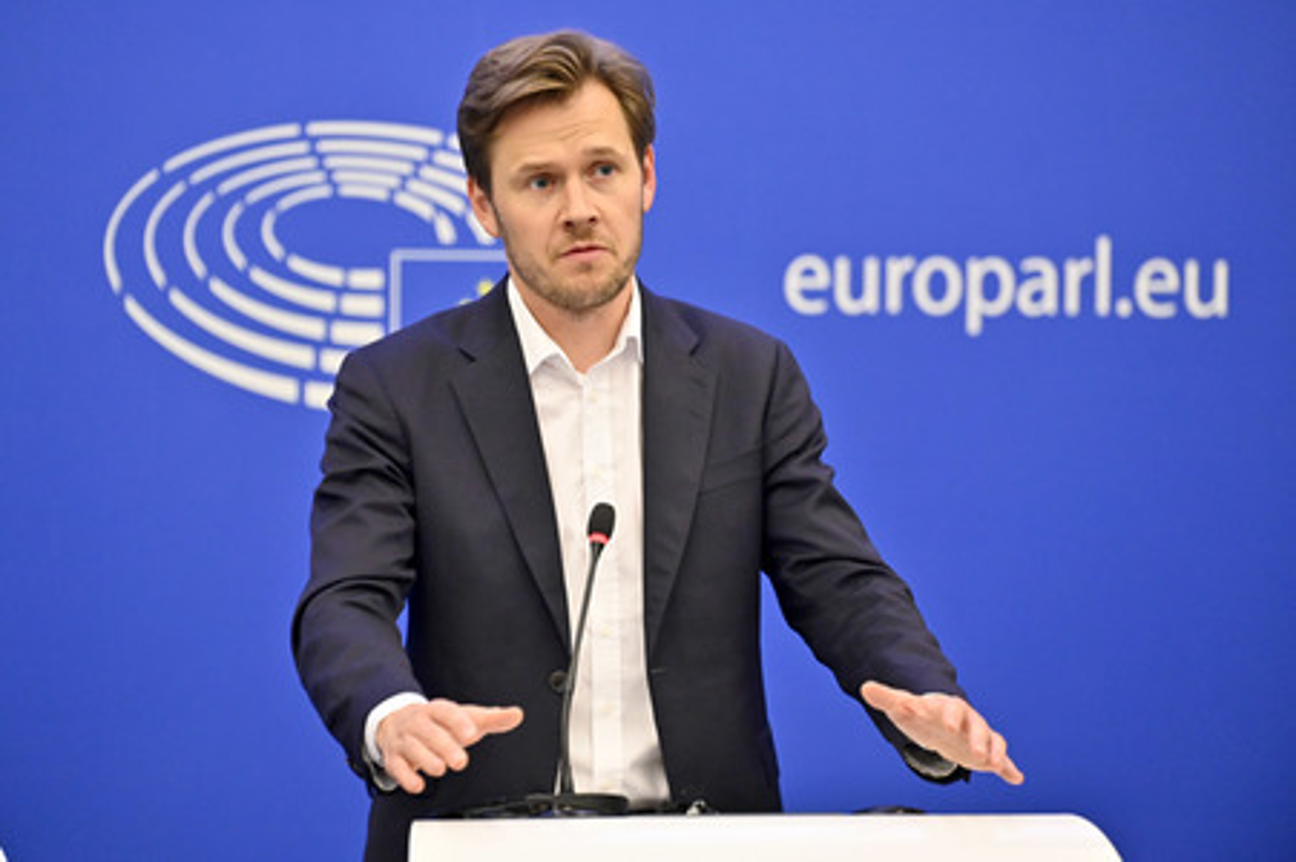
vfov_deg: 10.1
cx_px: 648
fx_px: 4856
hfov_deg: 15.2
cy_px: 431
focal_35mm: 135
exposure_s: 1/800
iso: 5000
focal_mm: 135
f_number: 2.8
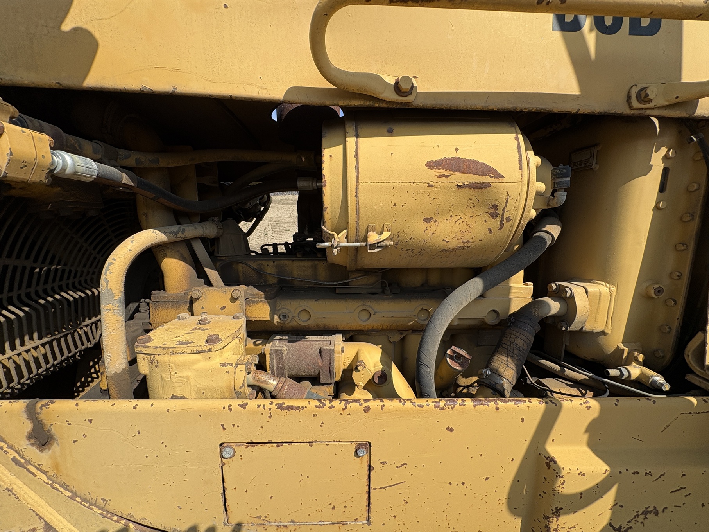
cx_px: 354
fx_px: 287
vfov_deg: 85.7
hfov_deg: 102.1
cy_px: 266
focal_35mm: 14
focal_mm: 2.22
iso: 40
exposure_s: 1/1178
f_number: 2.2
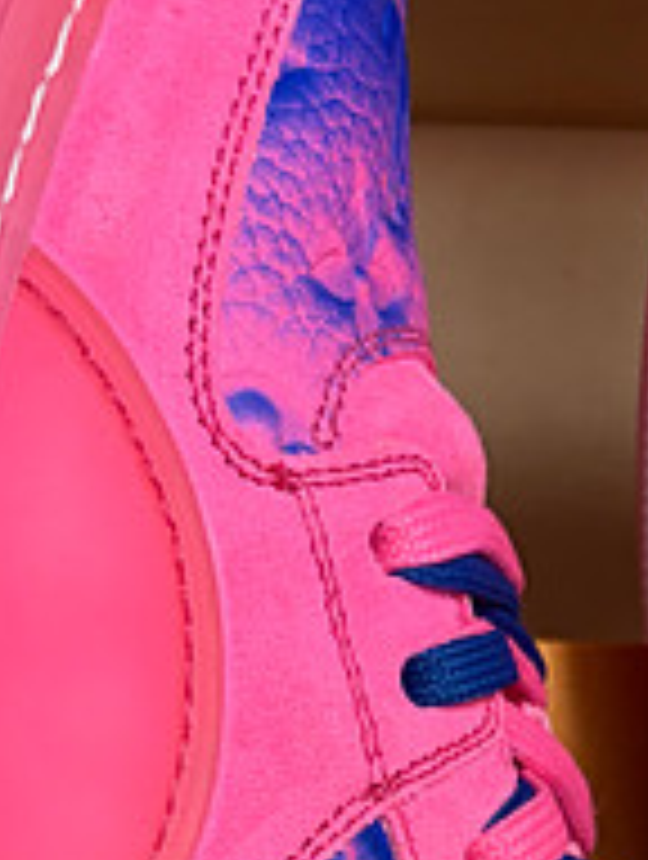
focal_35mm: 102
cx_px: 605
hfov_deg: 14.4
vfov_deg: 17.9
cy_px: 1135
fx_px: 2537
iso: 250
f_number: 1.6
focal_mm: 5.96
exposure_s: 1/60
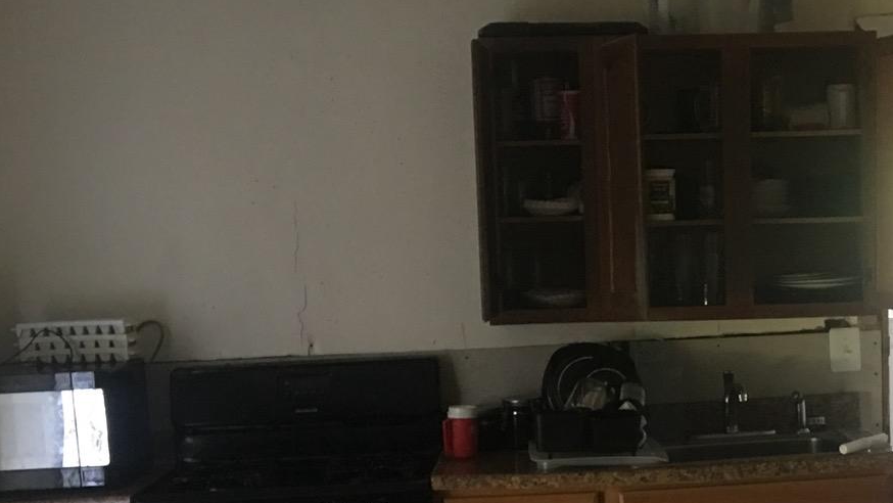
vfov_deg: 16.0
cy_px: 486
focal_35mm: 74
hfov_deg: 28.3
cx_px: 618
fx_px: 1753
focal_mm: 4.15
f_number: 2.2
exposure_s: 1/4
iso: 50
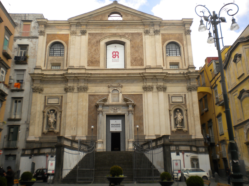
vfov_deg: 40.7
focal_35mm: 35
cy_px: 93
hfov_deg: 52.6
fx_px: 252
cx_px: 124
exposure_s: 1/250
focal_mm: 6.3
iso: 80
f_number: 4.6
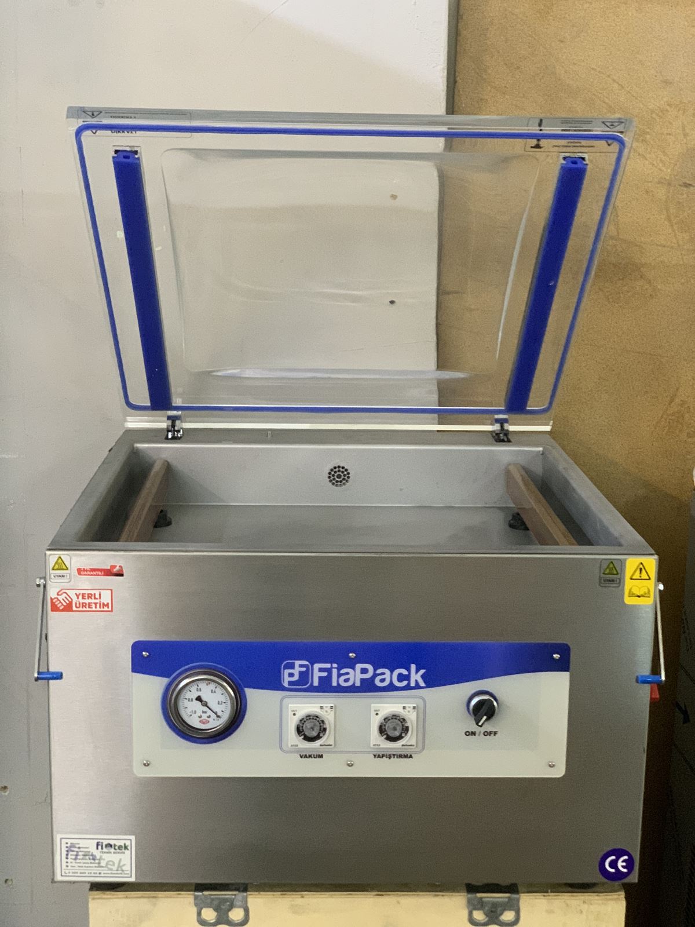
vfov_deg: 36.8
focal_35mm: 52
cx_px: 348
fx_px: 1392
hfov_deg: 28.0
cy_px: 464
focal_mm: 6
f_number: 2.4
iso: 400
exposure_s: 1/46
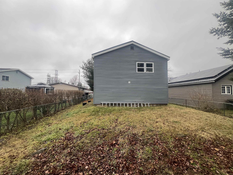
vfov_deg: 89.9
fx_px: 88
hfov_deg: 106.2
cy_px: 88
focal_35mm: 13
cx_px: 116
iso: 50
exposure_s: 1/99
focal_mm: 1.57
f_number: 1.8
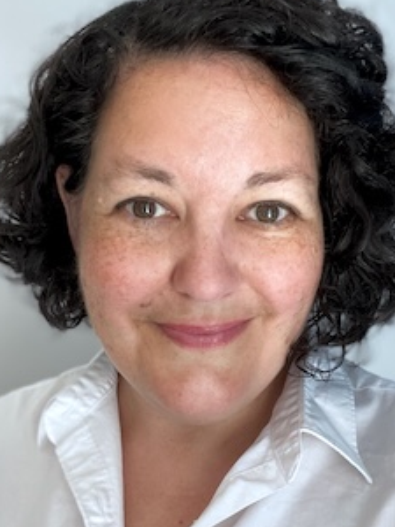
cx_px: 212
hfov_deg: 35.9
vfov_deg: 46.8
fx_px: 609
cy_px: 272
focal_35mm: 40
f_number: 2.2
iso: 125
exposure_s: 1/60
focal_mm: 2.71
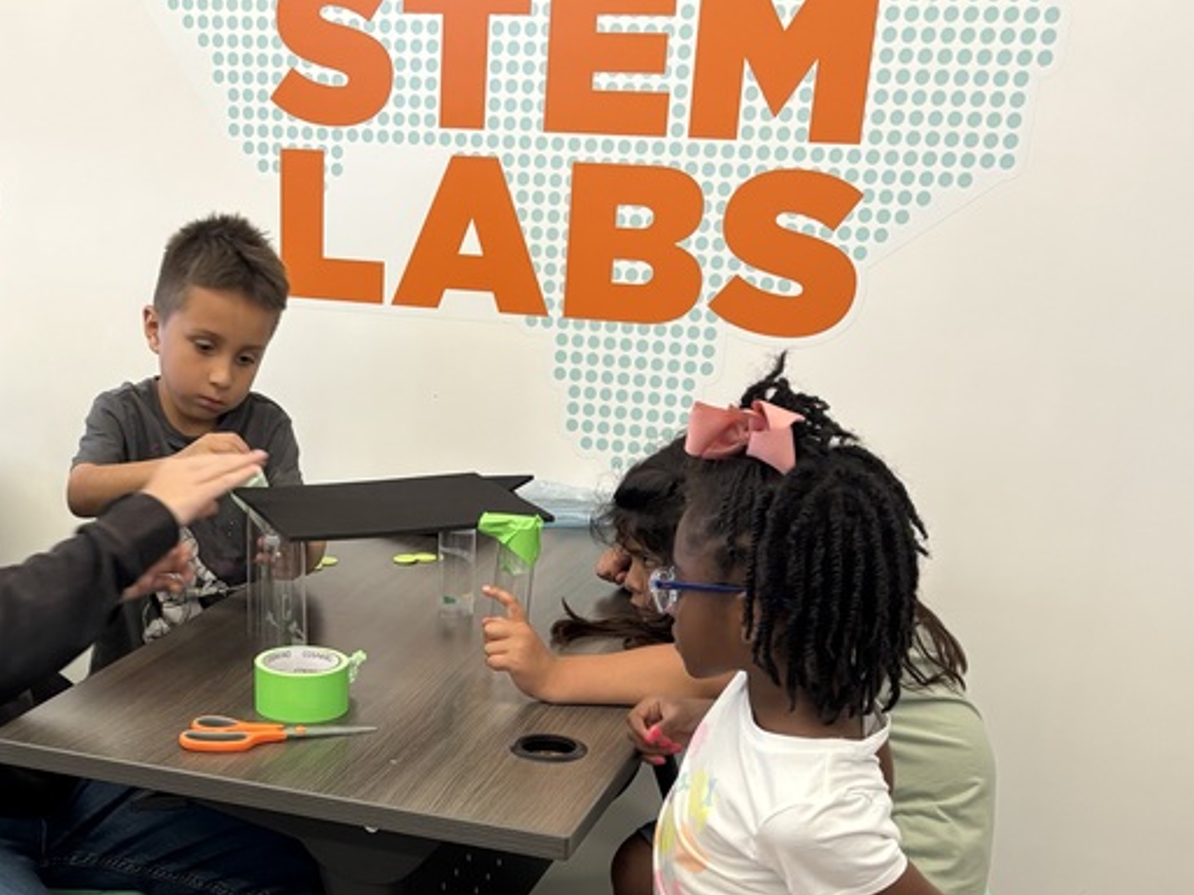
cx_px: 347
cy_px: 872
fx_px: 1794
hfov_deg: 36.2
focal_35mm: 52
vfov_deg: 26.7
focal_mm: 5.96
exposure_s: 1/60
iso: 200
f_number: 1.6
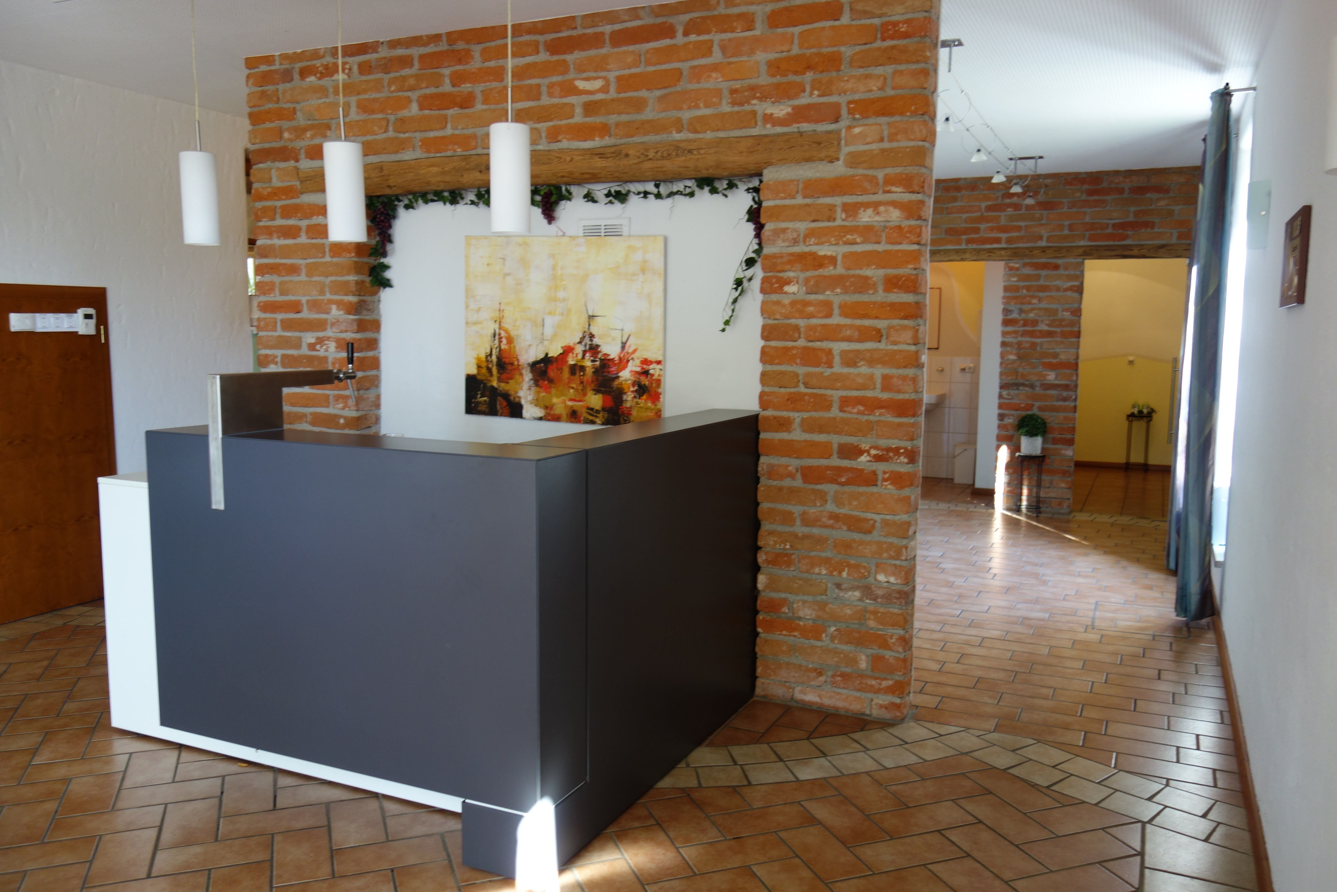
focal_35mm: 28
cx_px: 668
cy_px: 446
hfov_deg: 65.5
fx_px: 1040
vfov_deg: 46.4
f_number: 1.8
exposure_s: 1/30
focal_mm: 10.4
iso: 125
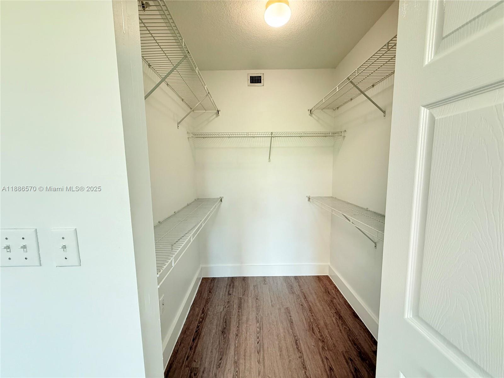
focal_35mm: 14
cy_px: 189
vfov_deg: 85.7
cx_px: 252
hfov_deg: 102.1
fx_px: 204
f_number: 2.2
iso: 250
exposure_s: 1/60
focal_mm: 2.22
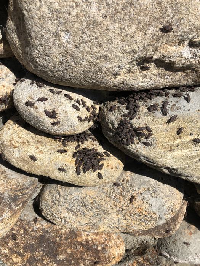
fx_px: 216
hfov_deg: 49.7
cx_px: 100
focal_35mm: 28
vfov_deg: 63.4
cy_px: 133
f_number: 1.8
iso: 20
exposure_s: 1/2857
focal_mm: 4
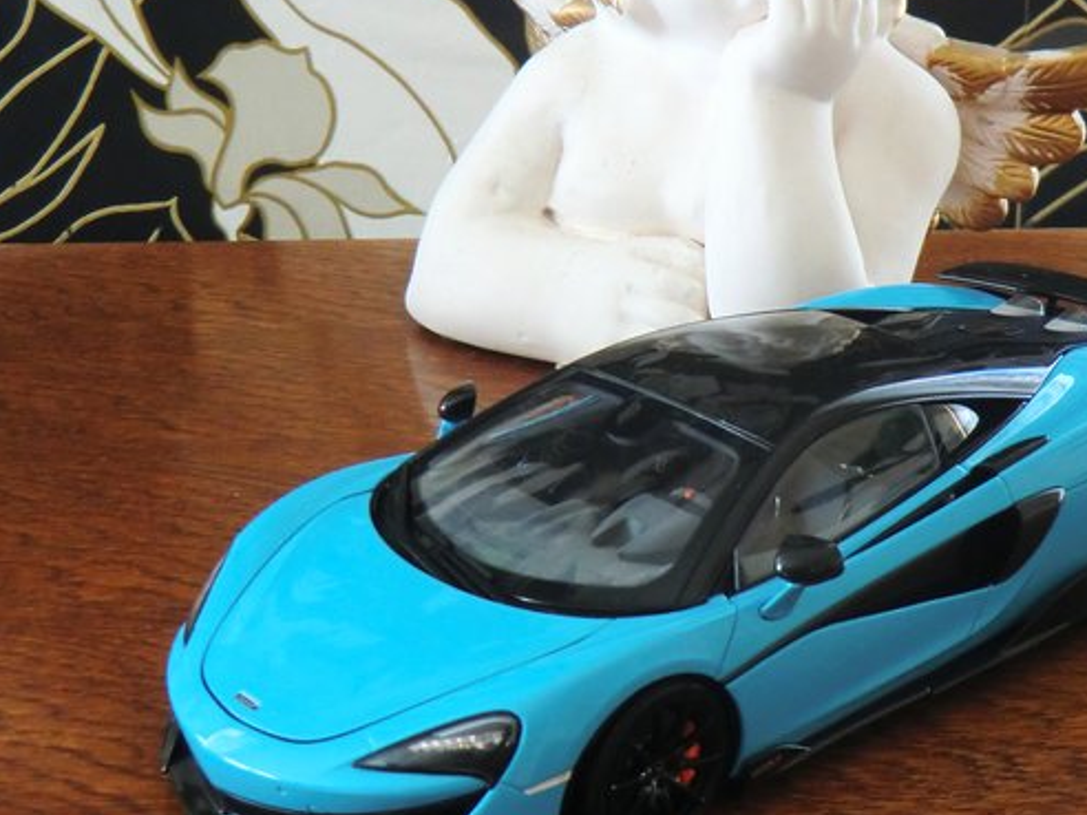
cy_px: 278
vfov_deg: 22.5
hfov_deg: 29.7
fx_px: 2041
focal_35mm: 65
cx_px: 705
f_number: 3.8
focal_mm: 7.1
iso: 400
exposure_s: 1/50
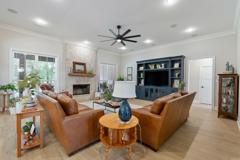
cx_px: 120
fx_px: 107
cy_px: 80
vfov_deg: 73.8
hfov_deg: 96.7
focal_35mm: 16
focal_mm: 16
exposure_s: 1
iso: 250
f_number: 9
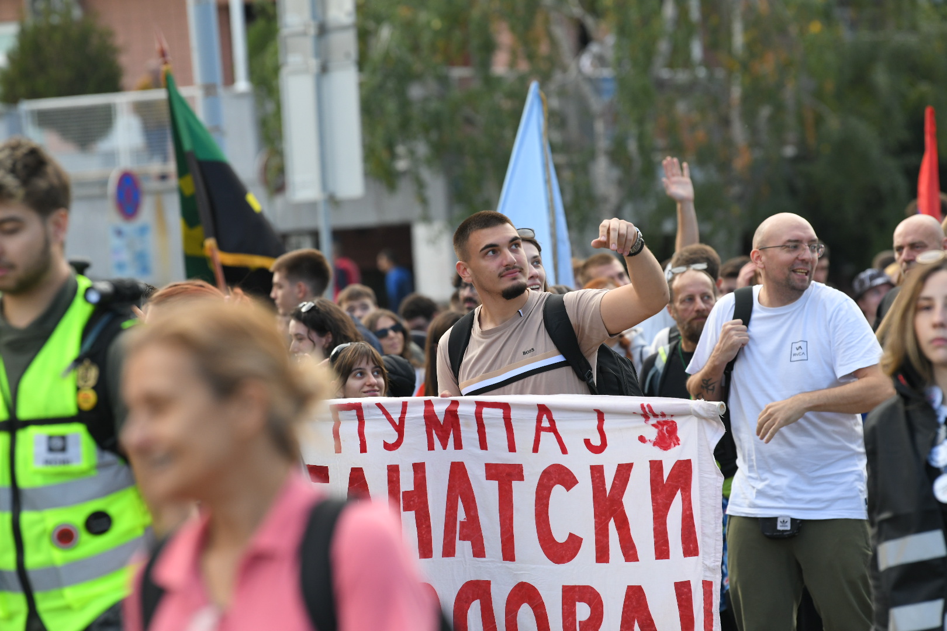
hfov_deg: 10.3
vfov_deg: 6.9
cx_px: 474
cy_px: 316
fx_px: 5261
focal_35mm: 200
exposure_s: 1/1000
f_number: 5
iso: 800
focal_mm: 200
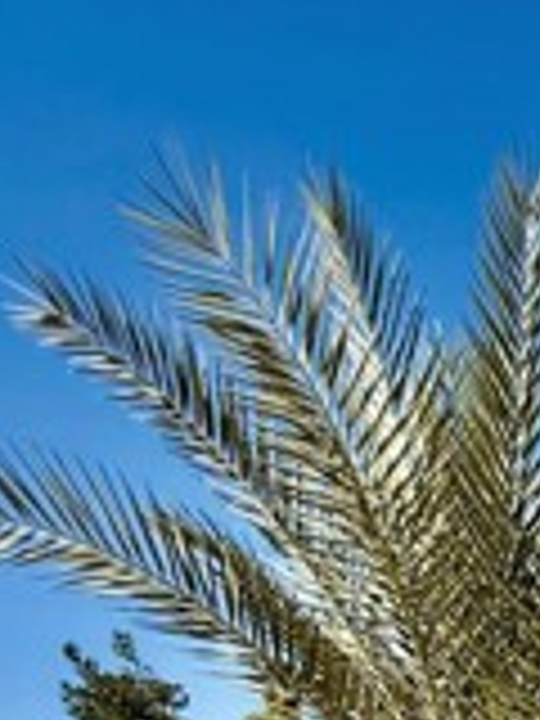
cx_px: 752
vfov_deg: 27.2
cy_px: 994
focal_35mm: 56
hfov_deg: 22.5
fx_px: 1165
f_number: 2.2
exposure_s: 1/2717
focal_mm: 2.22
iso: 50
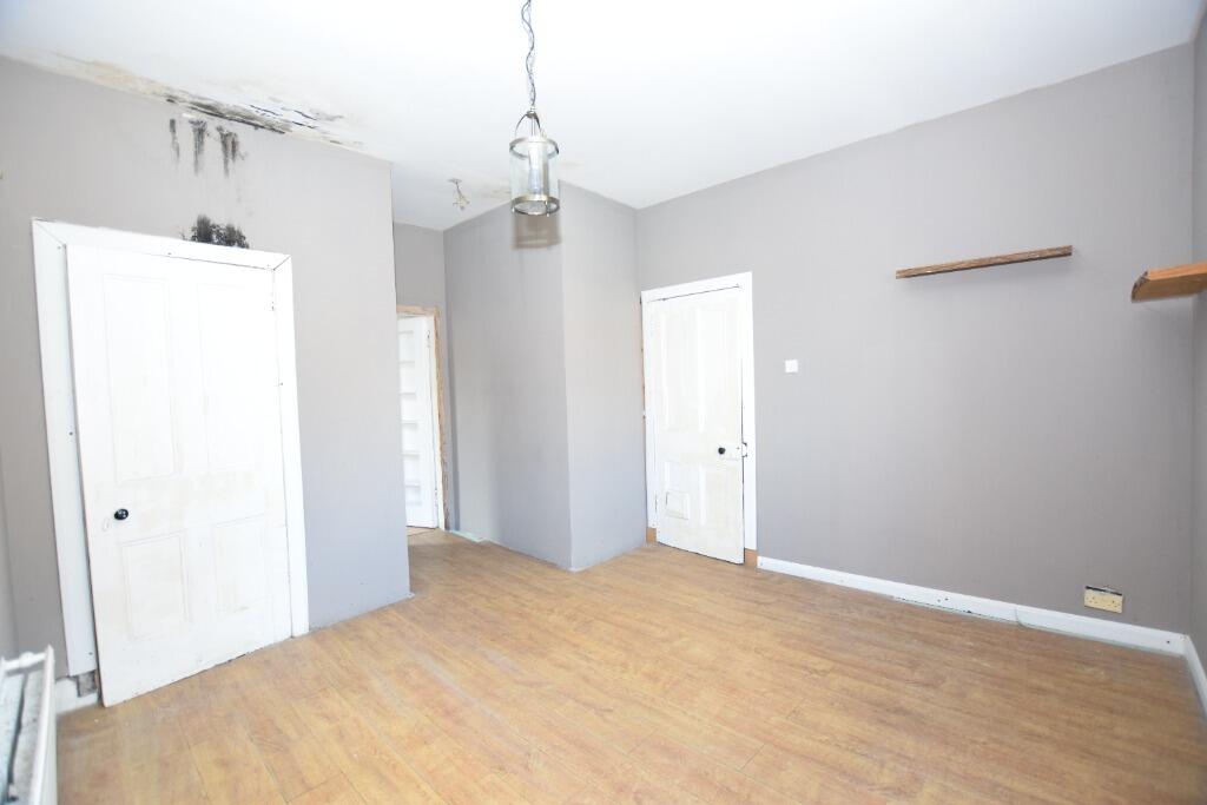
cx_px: 604
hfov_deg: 100.4
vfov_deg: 77.3
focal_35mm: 15
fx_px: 503
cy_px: 402
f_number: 4
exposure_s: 1/60
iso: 800
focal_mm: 10
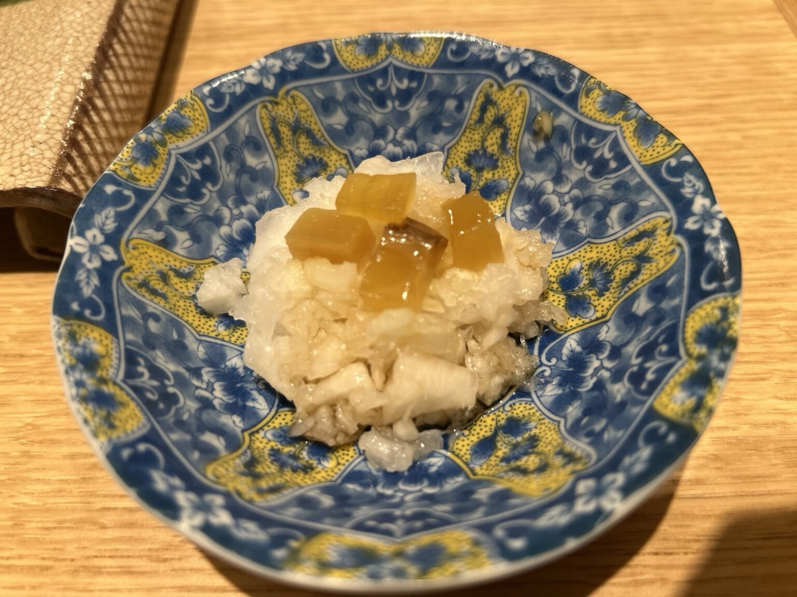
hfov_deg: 67.3
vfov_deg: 53.1
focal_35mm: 26
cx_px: 398
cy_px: 298
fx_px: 599
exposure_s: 1/50
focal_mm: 5.7
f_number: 1.5
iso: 80
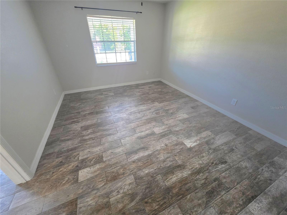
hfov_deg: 106.2
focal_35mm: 13
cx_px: 144
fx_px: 108
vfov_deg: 89.9
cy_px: 108
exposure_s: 1/60.2
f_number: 1.9
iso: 640
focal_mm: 2.2
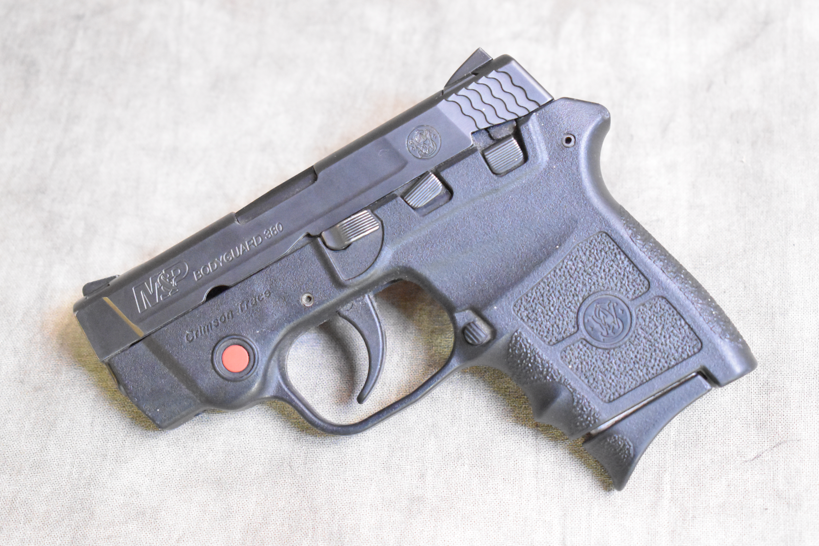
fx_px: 1638
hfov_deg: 28.1
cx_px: 410
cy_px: 273
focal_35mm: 72
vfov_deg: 18.9
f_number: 5.3
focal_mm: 48
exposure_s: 1/60
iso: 12800
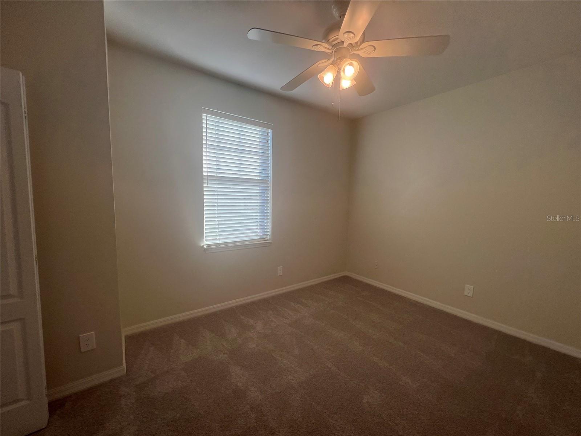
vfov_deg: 89.9
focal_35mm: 13
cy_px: 218
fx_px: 218
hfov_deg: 106.2
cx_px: 290
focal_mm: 1.57
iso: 40
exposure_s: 1/120
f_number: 1.8
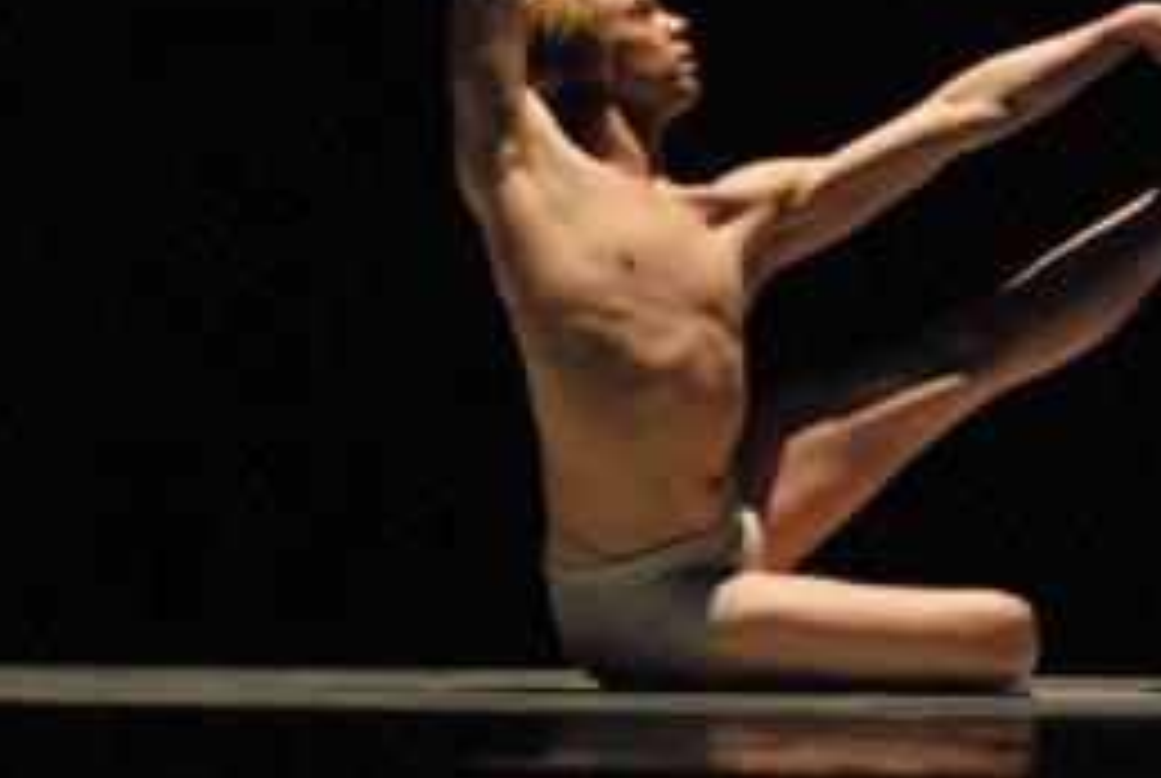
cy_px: 108
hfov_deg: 15.7
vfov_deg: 10.5
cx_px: 850
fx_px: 4200
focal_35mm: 130
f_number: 3.2
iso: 1600
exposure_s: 1/80
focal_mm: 50
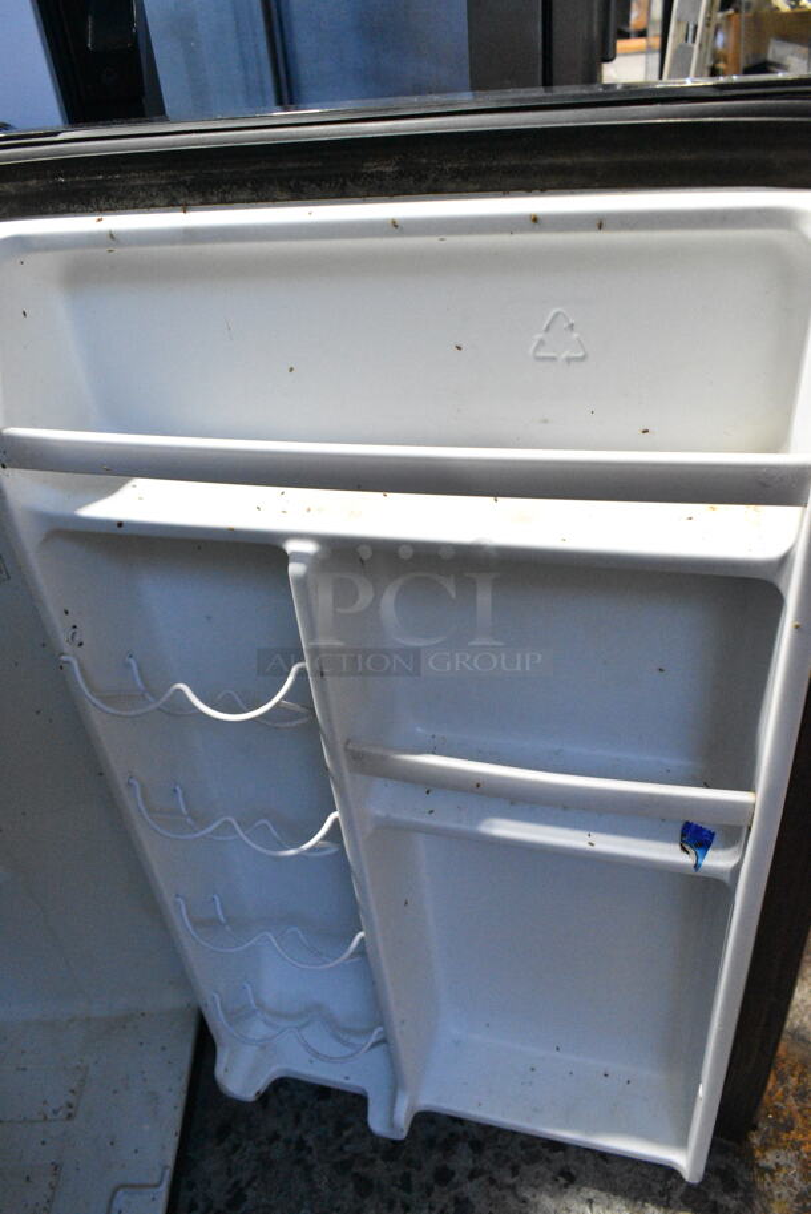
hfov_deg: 48.0
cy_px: 607
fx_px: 911
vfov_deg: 67.3
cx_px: 406
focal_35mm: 27
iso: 6400
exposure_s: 1/200
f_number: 8
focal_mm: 18
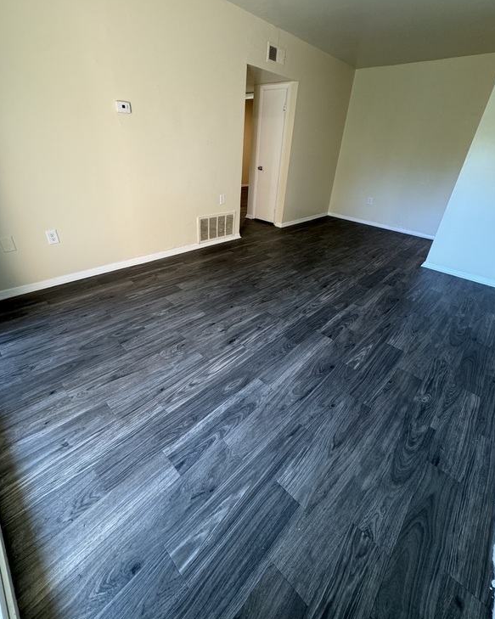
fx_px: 275
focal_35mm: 15
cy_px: 289
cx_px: 250
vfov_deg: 96.7
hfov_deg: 84.0
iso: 200
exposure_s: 1/60
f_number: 2.2
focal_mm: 2.22
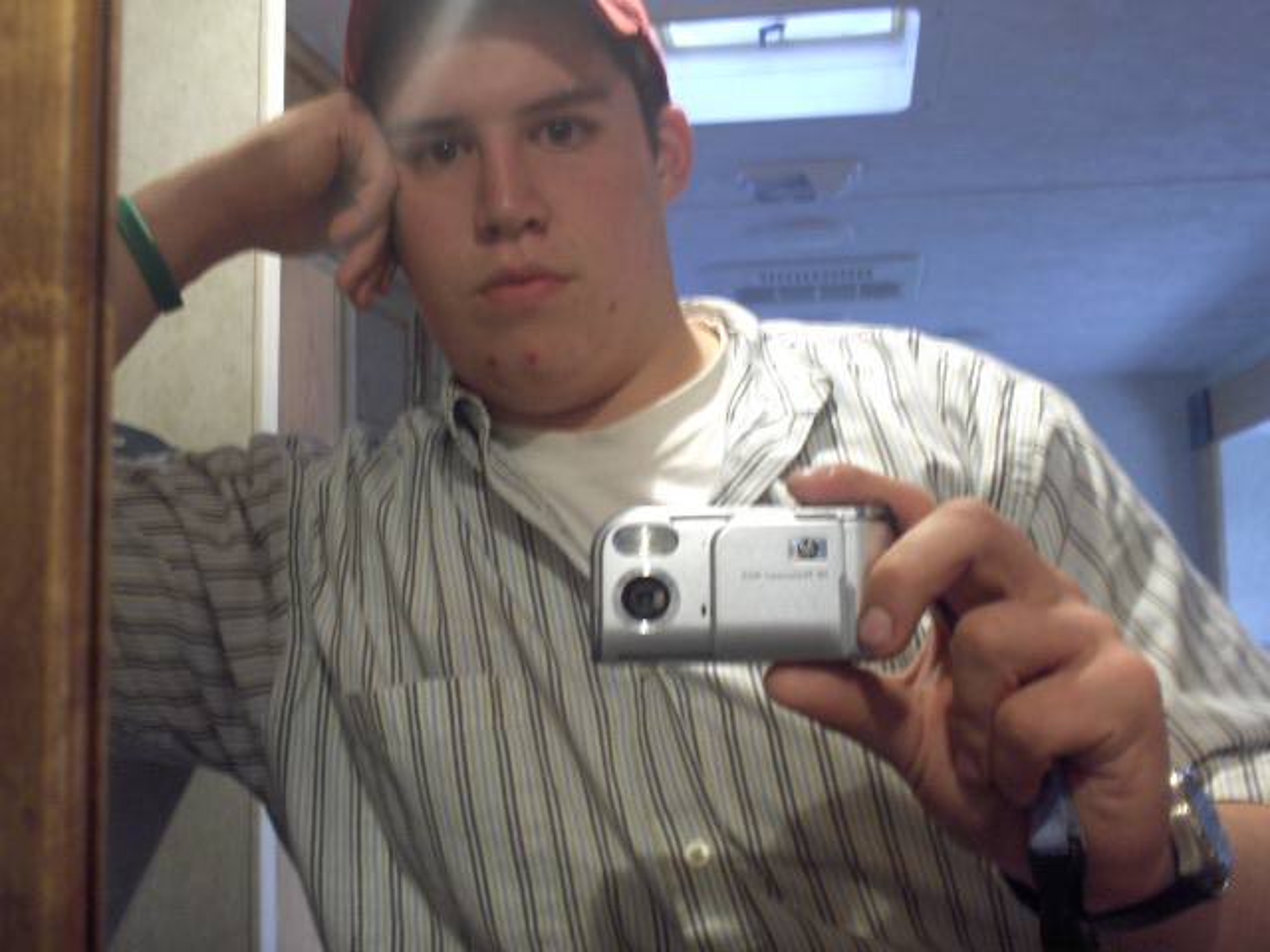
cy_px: 476
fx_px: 1357
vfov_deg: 38.7
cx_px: 635
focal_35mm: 37
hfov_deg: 50.1
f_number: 2.8
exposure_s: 1/3.4
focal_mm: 6.11
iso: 100
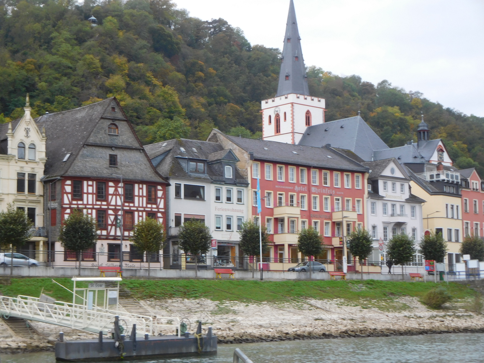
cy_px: 182
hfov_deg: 27.8
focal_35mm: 70
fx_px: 979
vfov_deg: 21.0
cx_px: 242
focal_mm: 12.5
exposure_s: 1/80
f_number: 4.5
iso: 125
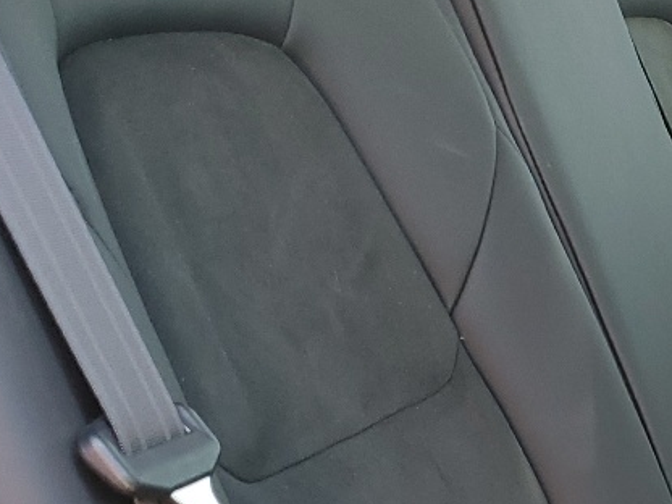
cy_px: 615
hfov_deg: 18.4
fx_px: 1941
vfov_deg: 14.3
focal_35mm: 100
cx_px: 855
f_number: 1.5
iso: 56
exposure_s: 1/100
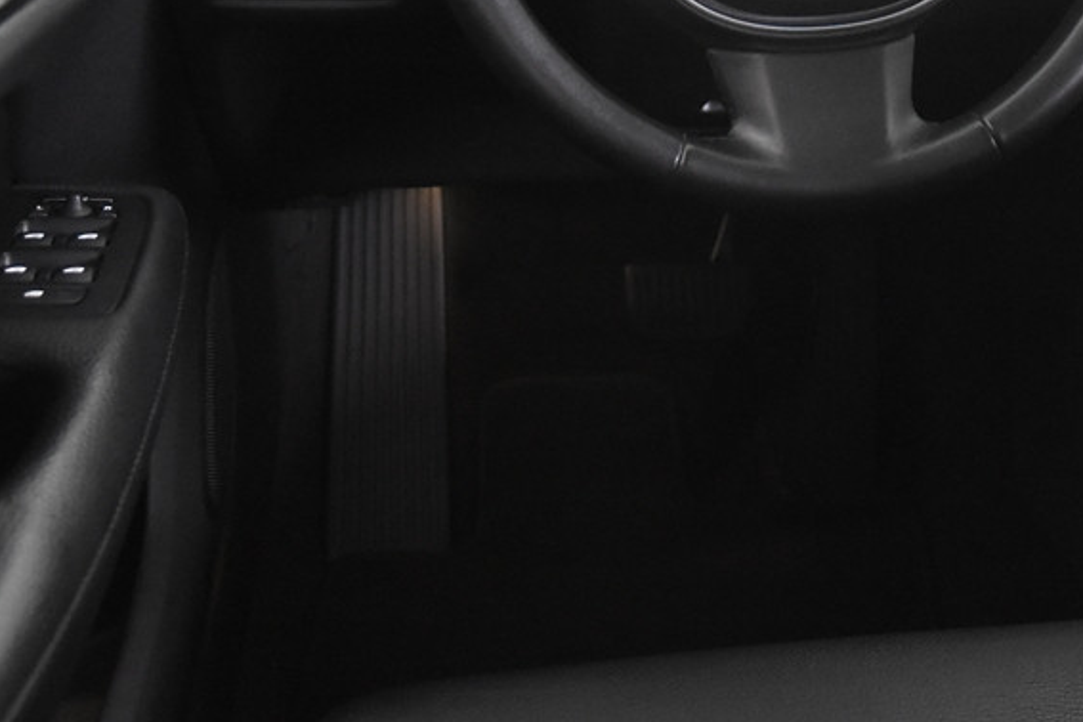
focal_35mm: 65
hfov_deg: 30.7
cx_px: 728
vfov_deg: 20.5
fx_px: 1955
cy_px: 79
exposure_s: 1/40
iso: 5600
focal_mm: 24
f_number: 3
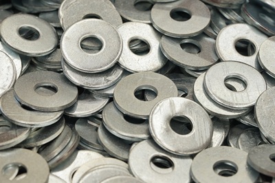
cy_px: 92
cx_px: 138
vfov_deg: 15.2
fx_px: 687
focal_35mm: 90
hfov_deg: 22.6
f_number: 8
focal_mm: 90
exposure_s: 1/100
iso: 1250
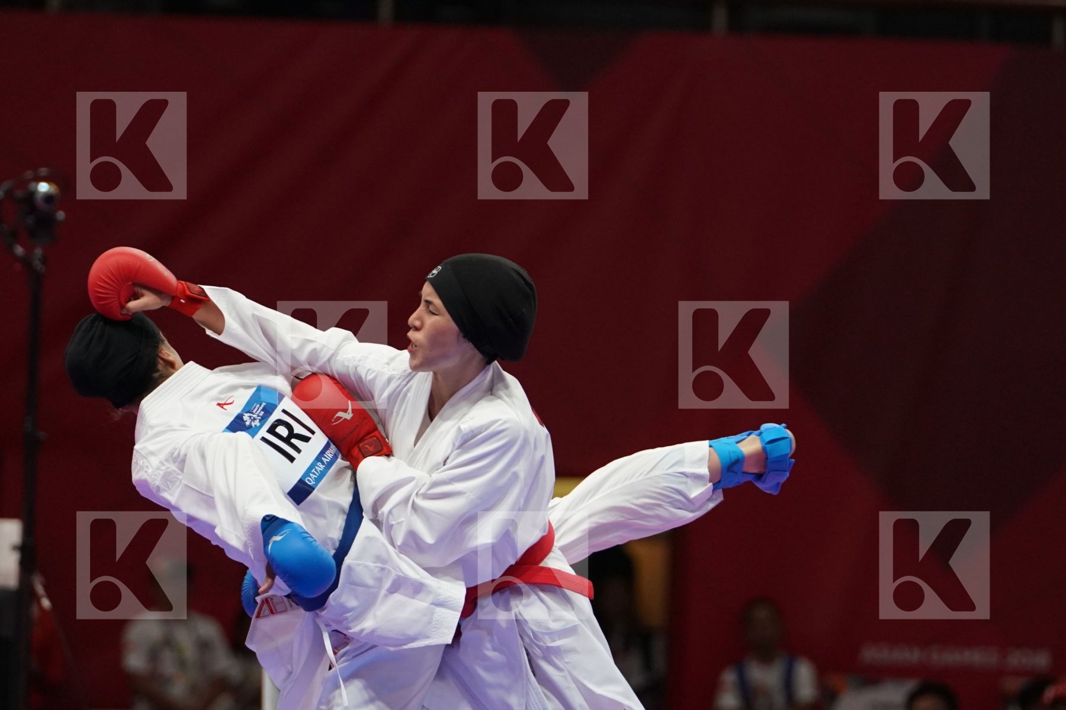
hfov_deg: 6.9
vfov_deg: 4.6
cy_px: 355
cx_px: 533
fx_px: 8823
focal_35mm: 298
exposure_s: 1/1000
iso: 3200
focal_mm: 199
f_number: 4
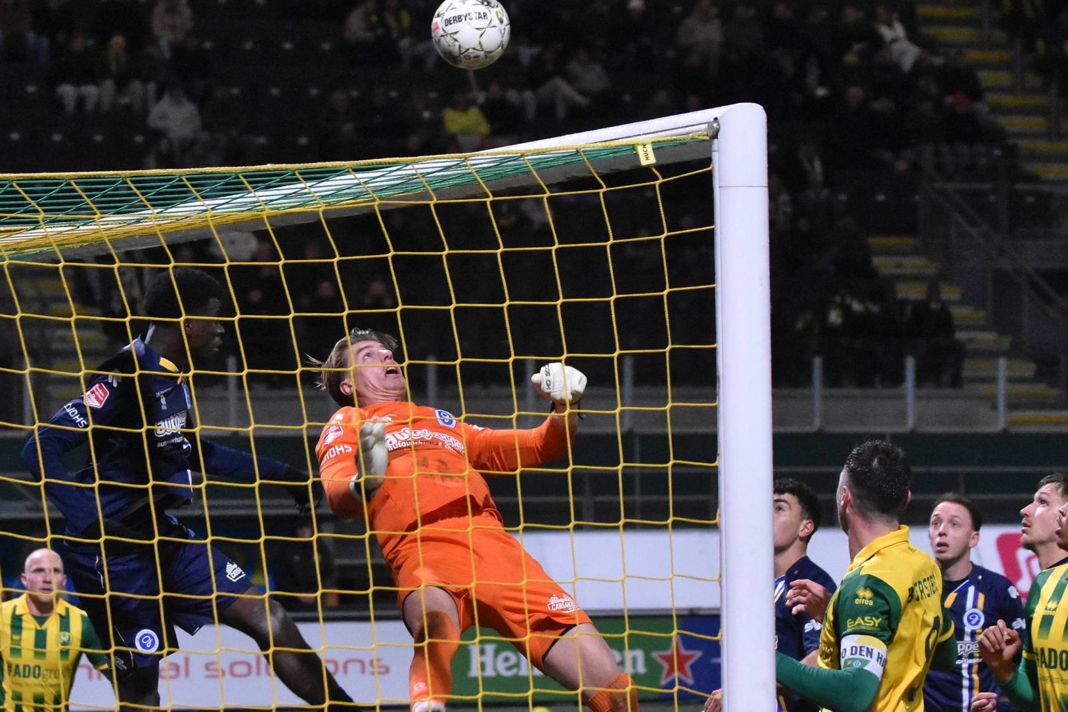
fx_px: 3678
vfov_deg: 11.1
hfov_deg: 16.5
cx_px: 558
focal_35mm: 124
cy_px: 393
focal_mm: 70
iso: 3200
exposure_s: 1/800
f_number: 2.8
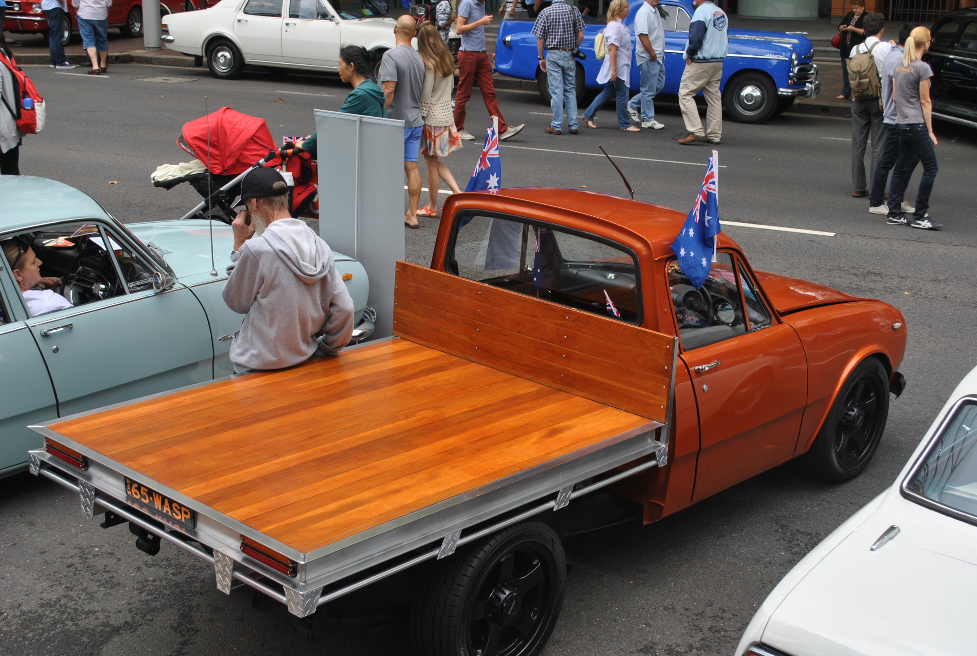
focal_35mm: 51
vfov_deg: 26.6
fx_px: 1387
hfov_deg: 38.8
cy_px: 328
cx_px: 488
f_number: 5.6
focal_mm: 34
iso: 100
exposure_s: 1/125
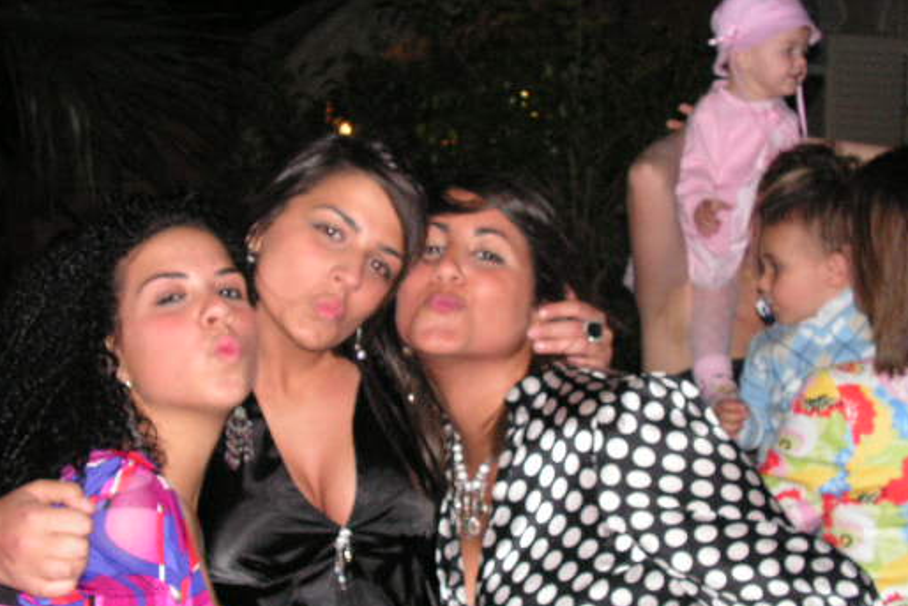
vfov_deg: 23.8
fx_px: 1438
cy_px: 364
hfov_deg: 35.0
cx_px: 468
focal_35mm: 57
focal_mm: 7.4
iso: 200
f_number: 4.8
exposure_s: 1/40
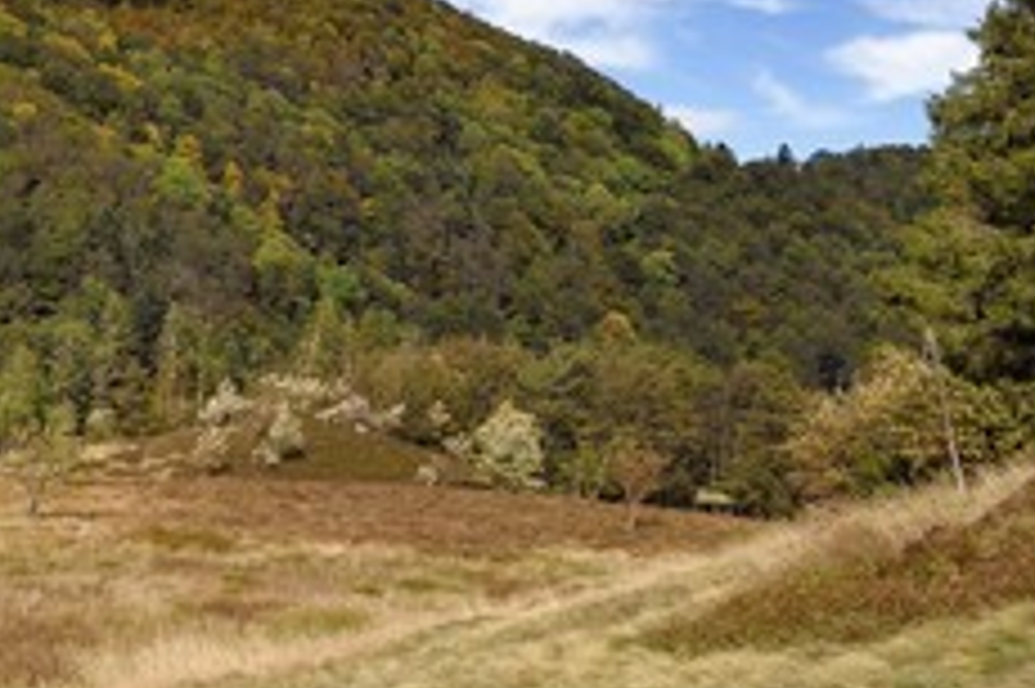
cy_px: 333
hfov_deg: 26.8
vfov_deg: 18.6
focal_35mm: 73
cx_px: 108
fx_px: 2097
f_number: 14
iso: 200
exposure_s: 1/250
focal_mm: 40
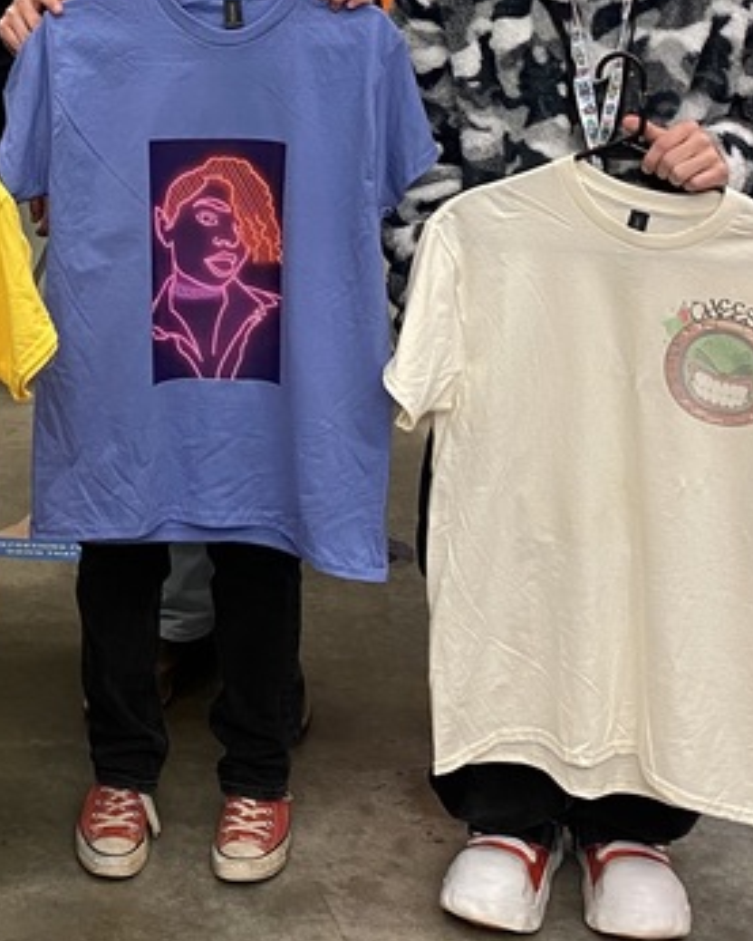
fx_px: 2088
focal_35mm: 75
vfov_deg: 24.4
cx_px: 52
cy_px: 44
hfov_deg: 20.0
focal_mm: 4.25
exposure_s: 1/60
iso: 80
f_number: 1.8
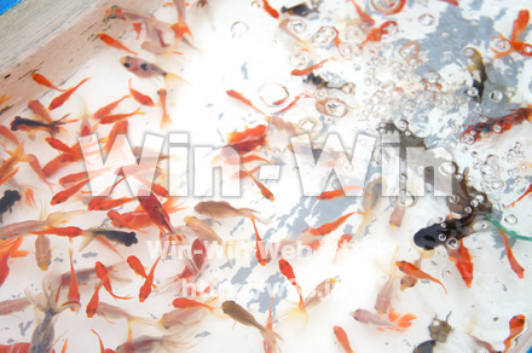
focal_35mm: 51
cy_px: 176
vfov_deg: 26.4
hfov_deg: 38.9
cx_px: 266
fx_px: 753
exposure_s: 1/400
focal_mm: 34
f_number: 4.5
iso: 200
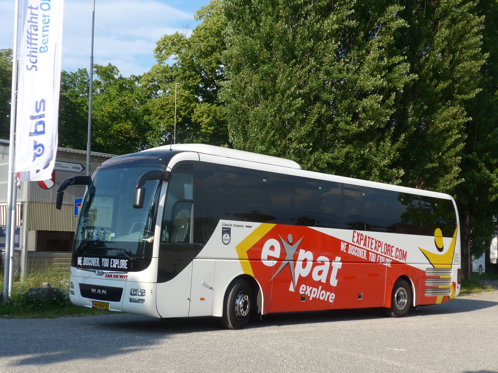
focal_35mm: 52
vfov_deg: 28.0
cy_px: 186
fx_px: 748
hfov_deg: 36.8
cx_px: 249
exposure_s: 1/800
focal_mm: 10.7
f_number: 3.3
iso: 80
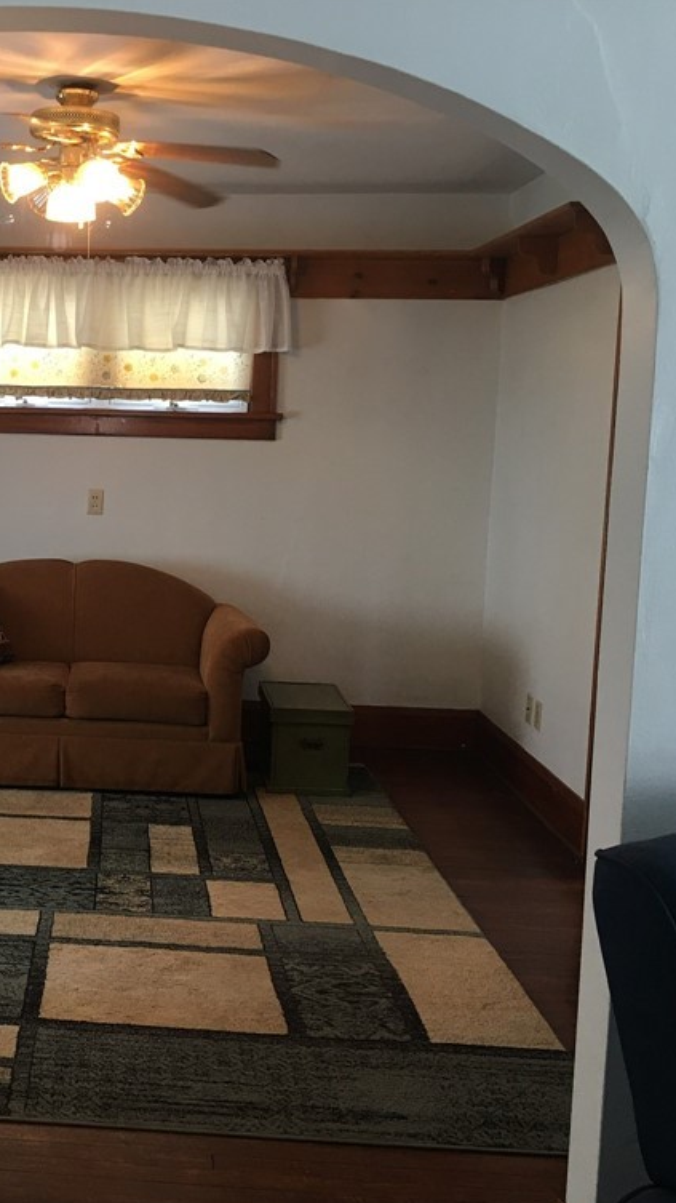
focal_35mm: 43
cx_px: 22
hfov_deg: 26.4
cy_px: 609
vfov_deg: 47.4
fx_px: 1370
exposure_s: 1/15
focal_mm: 4.15
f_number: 2.2
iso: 25
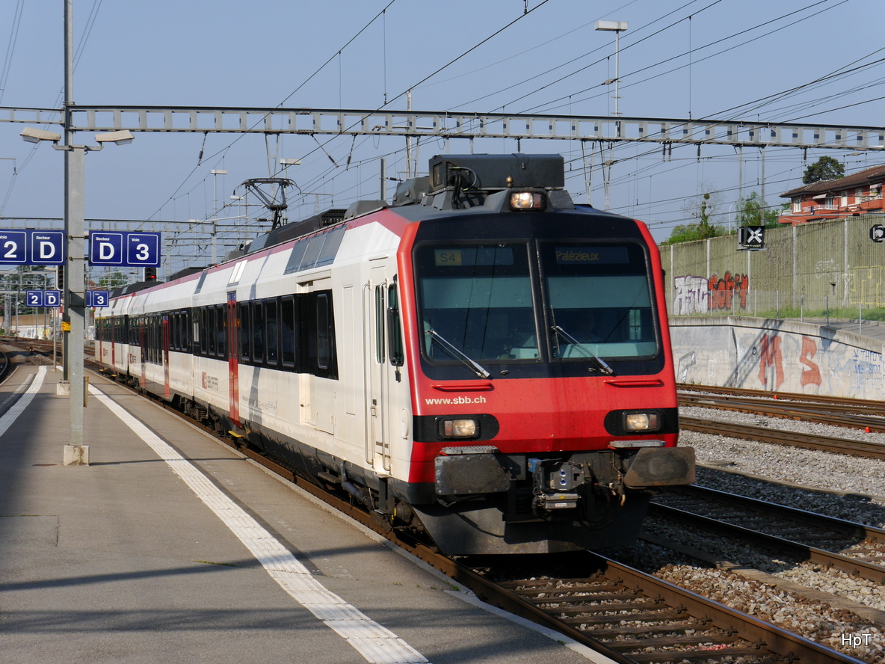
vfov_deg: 20.2
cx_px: 444
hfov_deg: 26.7
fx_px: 1866
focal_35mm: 73
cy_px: 331
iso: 160
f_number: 9
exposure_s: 1/320
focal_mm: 36
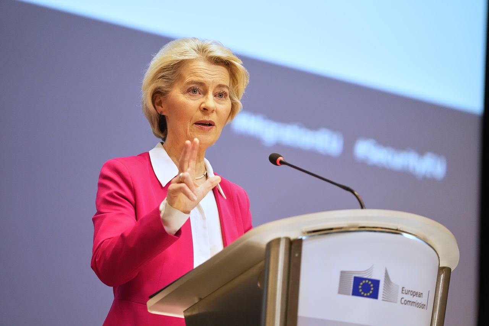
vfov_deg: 7.3
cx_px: 244
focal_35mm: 187
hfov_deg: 11.0
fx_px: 2540
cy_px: 163
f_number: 2.8
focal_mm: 187
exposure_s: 1/500
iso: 3200
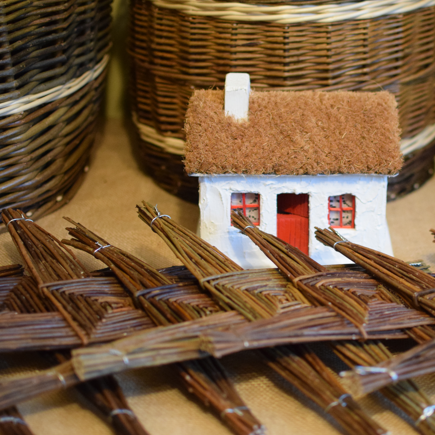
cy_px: 234
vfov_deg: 22.3
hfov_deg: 22.1
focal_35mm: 78
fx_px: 1105
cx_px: 311
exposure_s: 1/60
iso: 1800
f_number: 1.8
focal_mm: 35
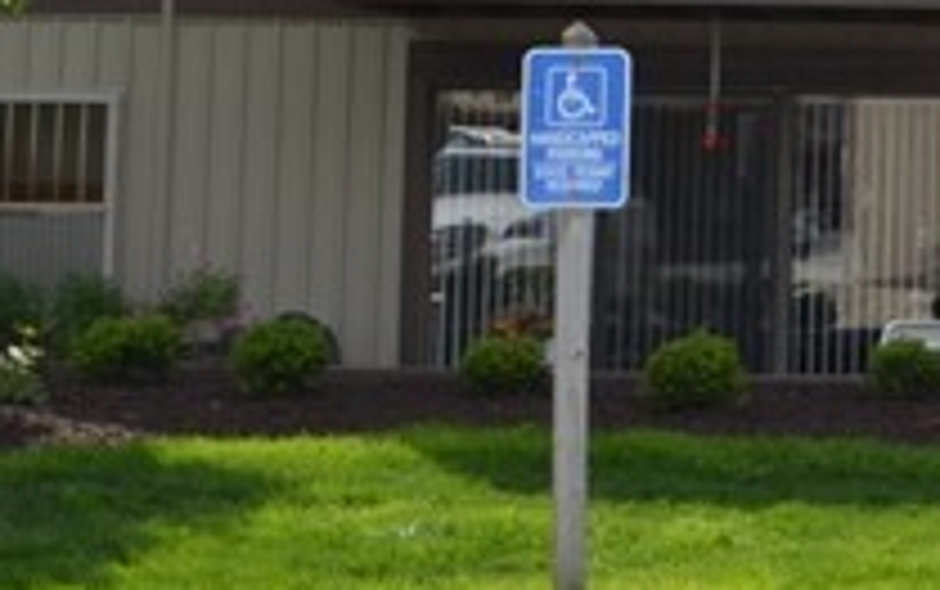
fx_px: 4077
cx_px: 1417
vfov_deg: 8.1
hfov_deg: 12.5
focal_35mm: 159
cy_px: -356
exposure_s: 1/200
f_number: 9
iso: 100
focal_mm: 20
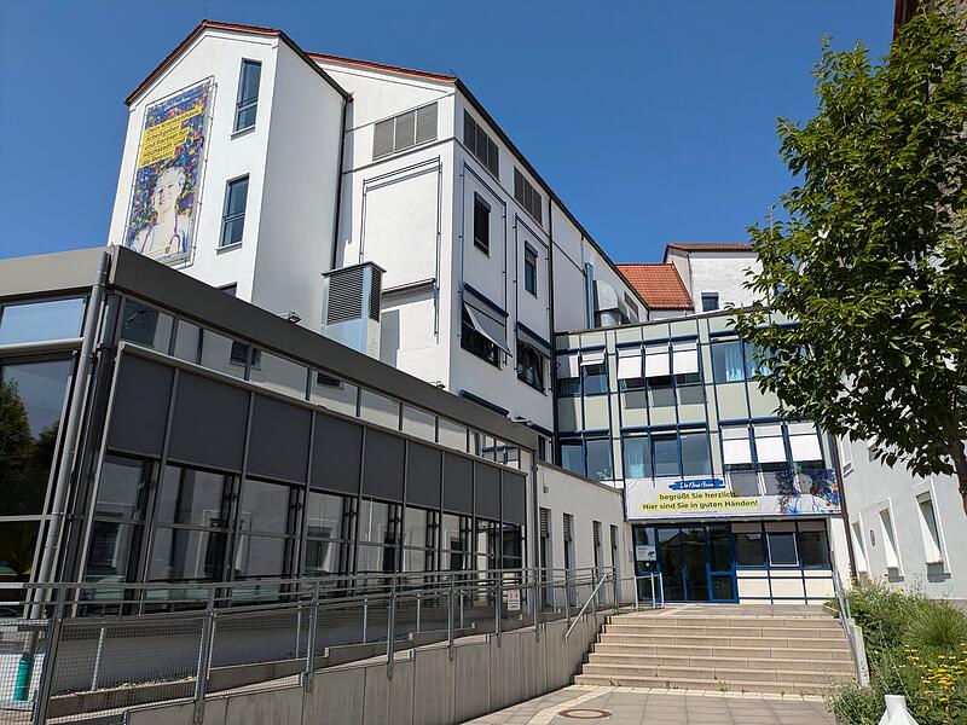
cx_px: 484
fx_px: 698
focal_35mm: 25
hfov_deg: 69.4
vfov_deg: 54.9
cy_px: 362
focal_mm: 5.43
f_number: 1.89
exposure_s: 1/3378
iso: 47
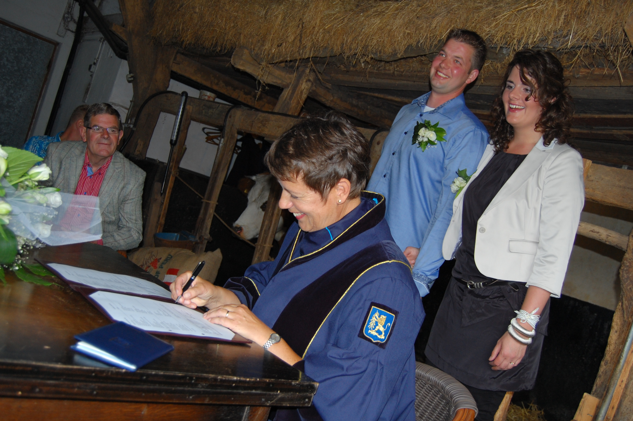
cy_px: 210
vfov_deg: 38.3
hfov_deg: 55.1
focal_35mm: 34
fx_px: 606
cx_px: 316
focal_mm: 23
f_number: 3.8
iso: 400
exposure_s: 1/60
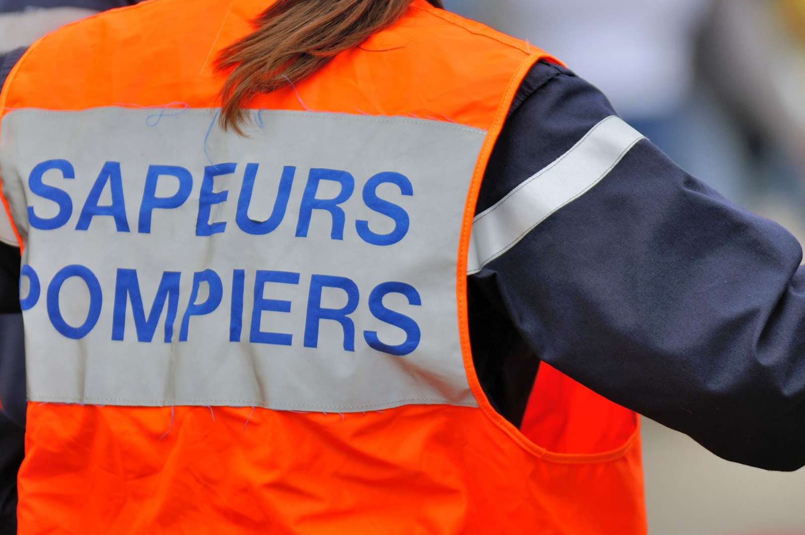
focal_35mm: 361
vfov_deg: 3.8
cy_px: 229
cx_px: 403
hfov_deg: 5.7
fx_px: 8062
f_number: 2.8
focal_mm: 200
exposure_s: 1/200
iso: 200
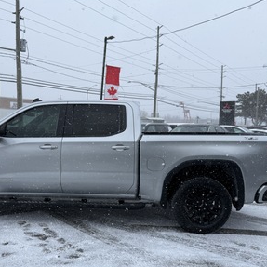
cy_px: 144
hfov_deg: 51.6
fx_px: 271
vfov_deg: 52.5
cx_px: 89
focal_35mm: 31
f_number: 1.78
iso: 80
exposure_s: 1/1410
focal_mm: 6.76
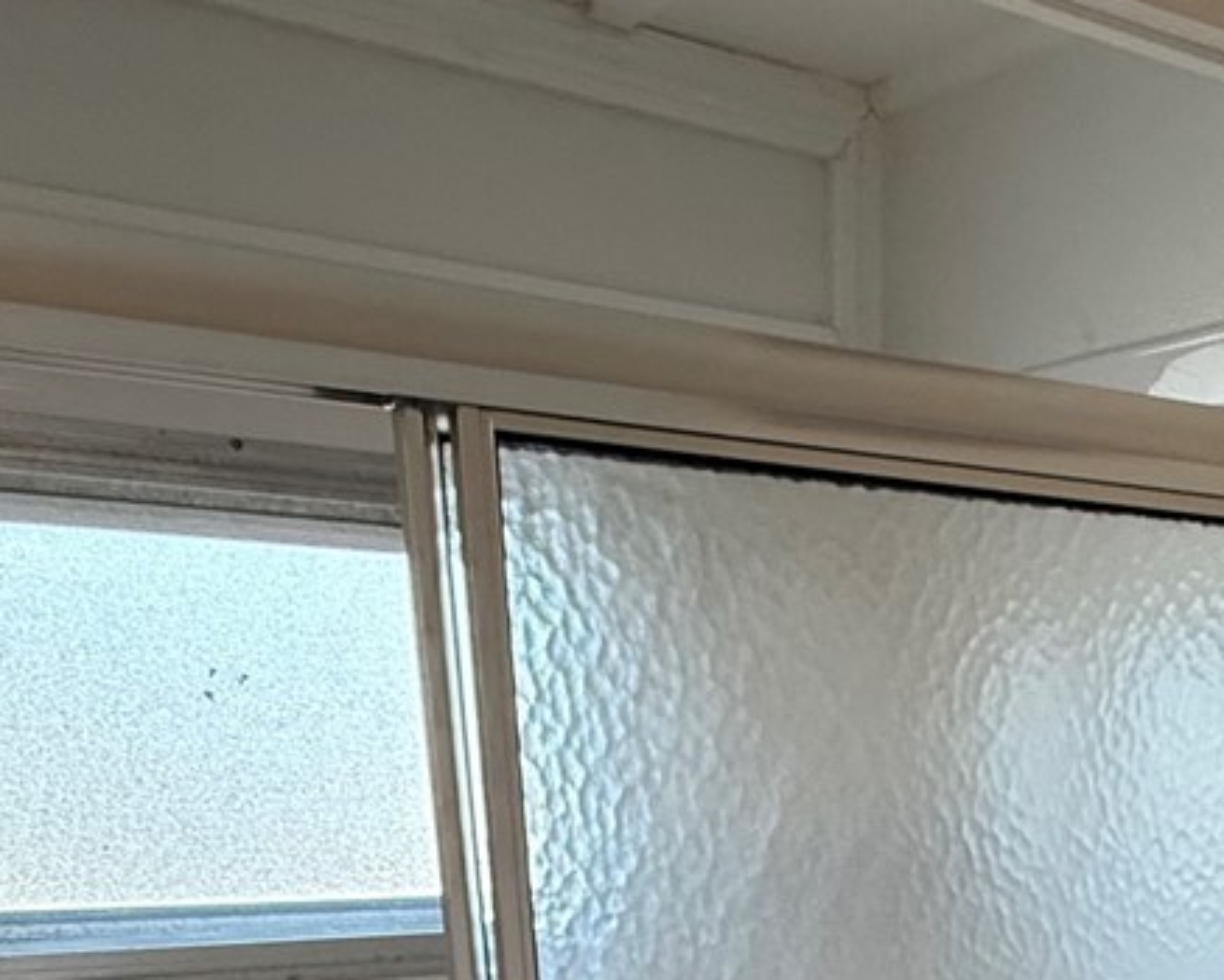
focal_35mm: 50
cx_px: 975
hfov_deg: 36.1
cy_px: 1613
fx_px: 1812
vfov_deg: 22.4
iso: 320
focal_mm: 2.22
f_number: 2.2
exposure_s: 1/120
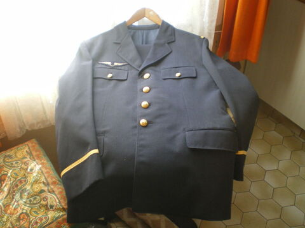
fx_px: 335
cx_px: 152
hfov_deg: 49.0
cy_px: 114
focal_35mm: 38
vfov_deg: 37.7
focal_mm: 6.3
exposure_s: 1/50
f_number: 3.1
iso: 250
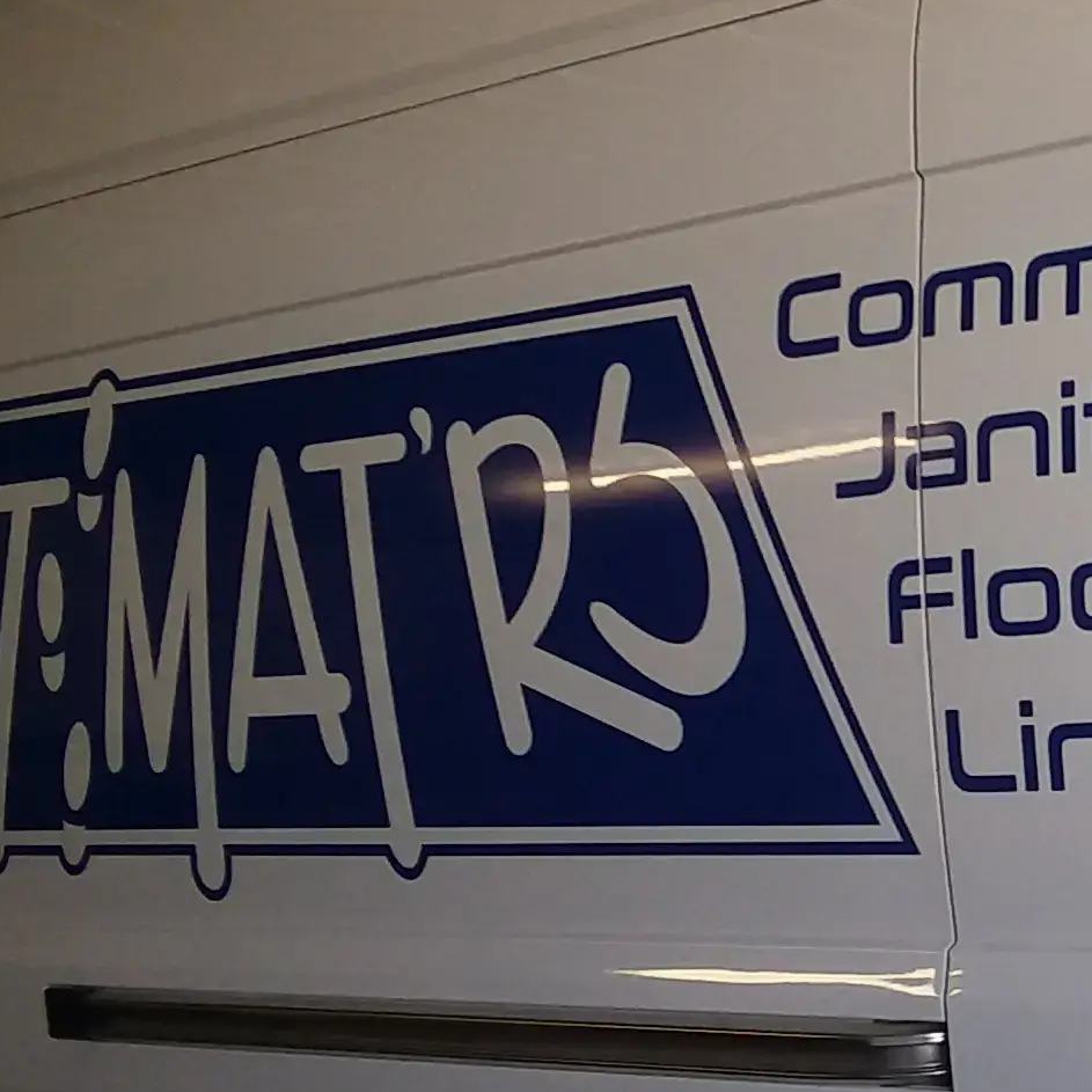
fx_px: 2498
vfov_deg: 24.5
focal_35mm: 70
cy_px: 780
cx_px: 1214
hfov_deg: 23.1
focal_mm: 2.47
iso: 64
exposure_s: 1/120
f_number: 1.9
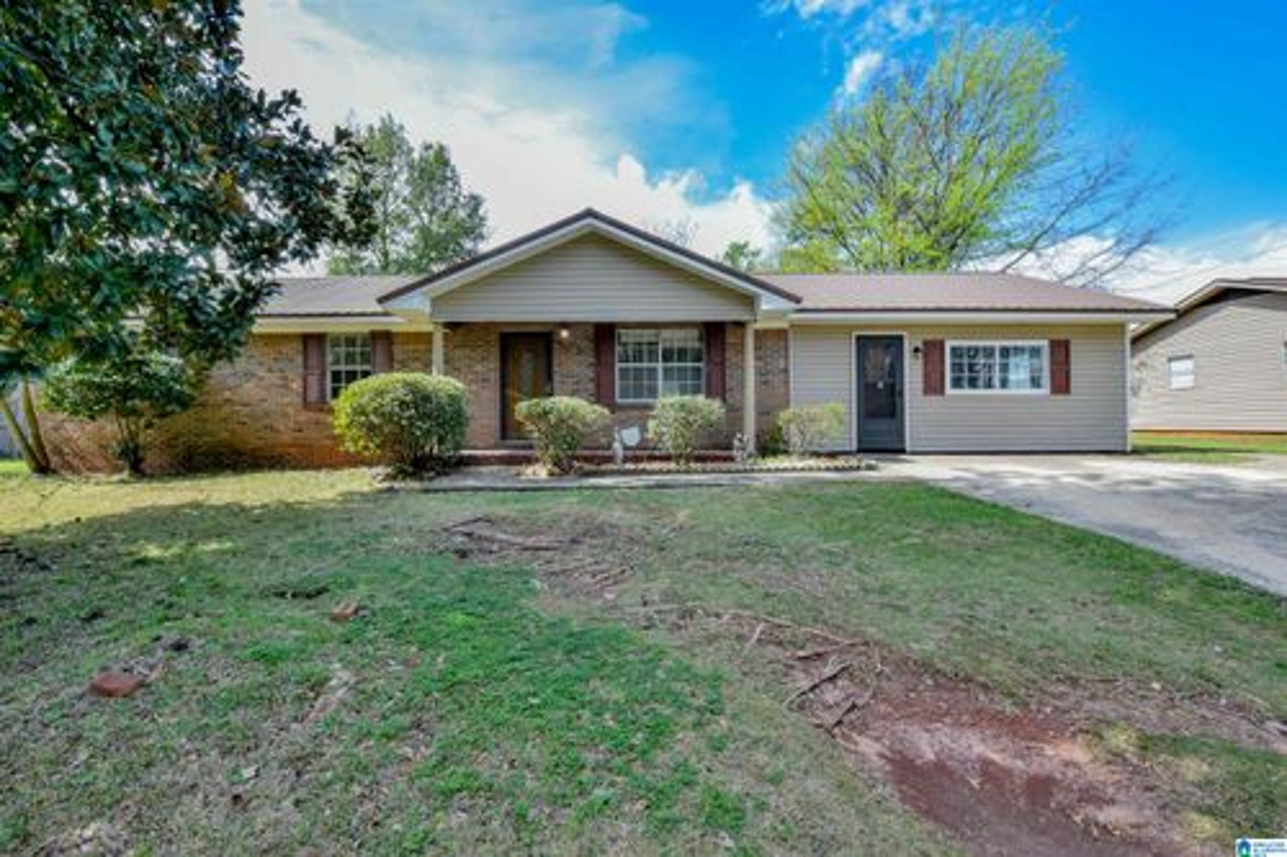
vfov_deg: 77.3
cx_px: 644
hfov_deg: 100.4
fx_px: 536
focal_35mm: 15
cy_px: 428
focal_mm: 15
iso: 640
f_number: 18
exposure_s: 1/80
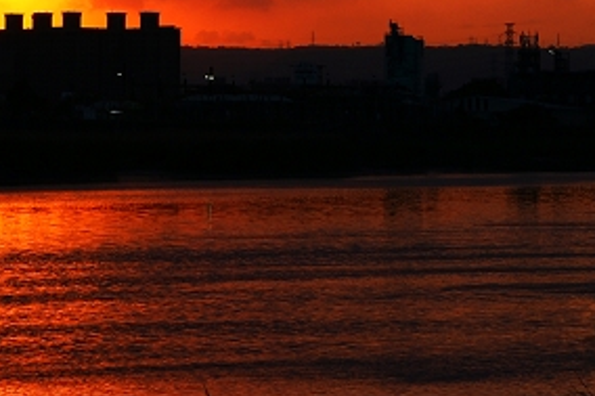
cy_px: -19
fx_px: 3931
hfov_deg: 8.6
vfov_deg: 5.7
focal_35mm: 238
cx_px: 128
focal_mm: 50
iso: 100
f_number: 11
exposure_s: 1/25
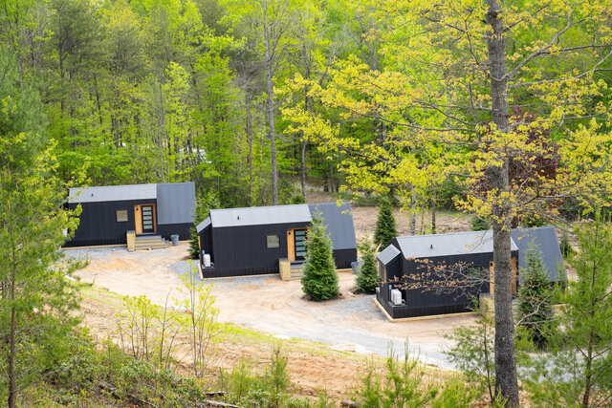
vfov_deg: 19.5
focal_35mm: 70
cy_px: 204
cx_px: 306
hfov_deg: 28.8
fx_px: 1190
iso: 250
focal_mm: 70
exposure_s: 1/640
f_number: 4
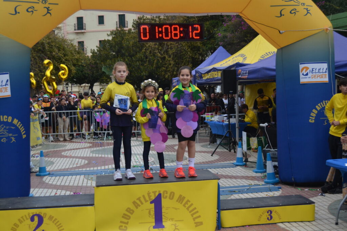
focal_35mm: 46
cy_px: 116
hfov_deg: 42.3
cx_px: 174
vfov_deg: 28.9
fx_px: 448
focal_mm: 31
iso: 400
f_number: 4.2
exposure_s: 1/800
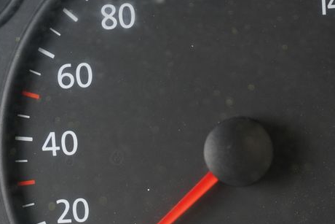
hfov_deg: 15.9
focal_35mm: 129
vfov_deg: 10.5
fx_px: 1201
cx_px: 201
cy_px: 248
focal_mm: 58
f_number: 2.8
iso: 250
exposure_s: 1/60
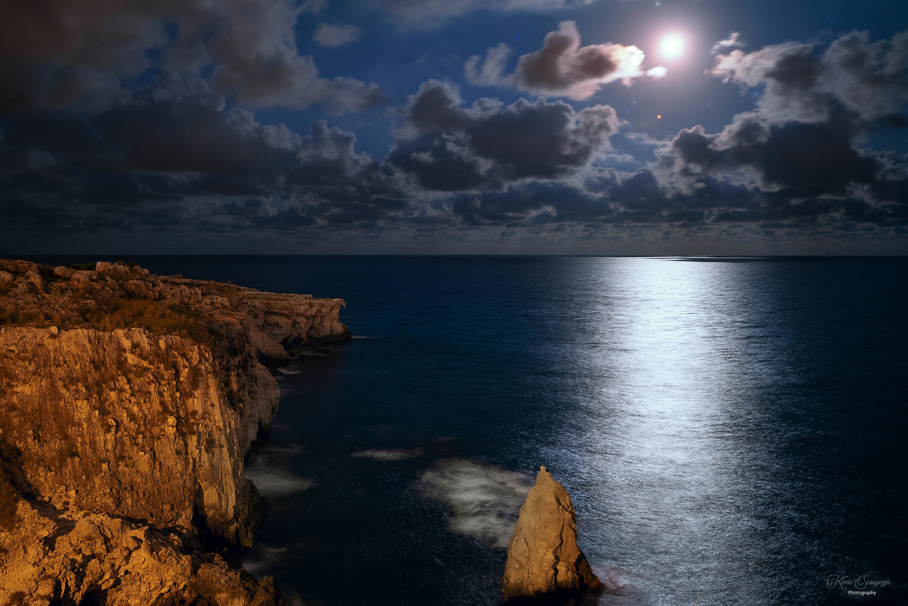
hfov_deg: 54.4
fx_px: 883
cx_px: 454
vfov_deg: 37.9
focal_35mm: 35
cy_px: 303
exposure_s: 4
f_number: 2.5
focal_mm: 35
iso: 640
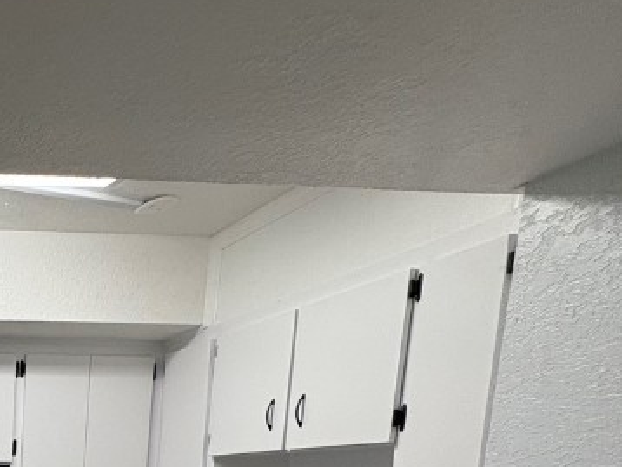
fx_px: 719
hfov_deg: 35.7
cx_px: -139
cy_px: 615
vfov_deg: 28.9
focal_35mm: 40
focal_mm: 2.22
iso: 125
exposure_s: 1/120
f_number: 2.2
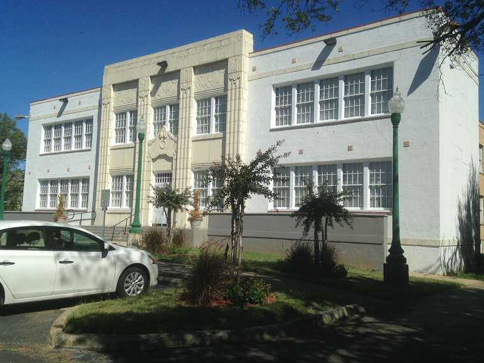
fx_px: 490
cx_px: 255
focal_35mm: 35
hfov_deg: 52.6
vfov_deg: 40.7
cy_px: 176
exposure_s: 1/2584
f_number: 2.4
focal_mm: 4.12
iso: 50
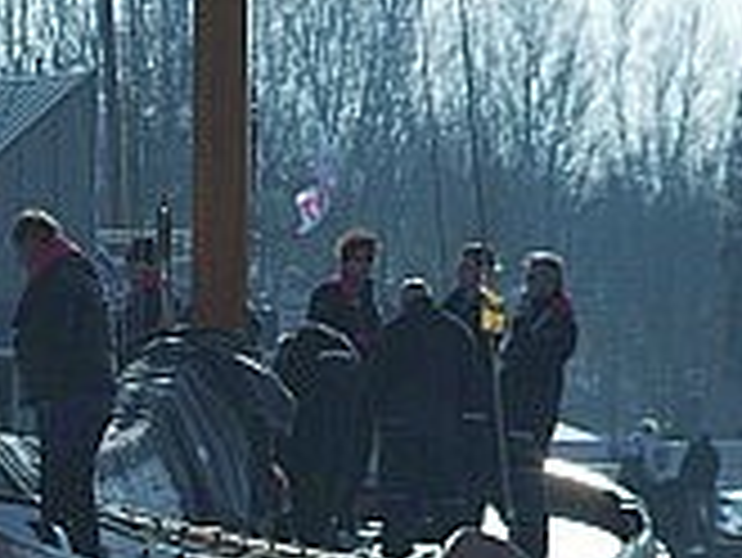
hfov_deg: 3.7
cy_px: 502
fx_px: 11412
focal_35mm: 532
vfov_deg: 2.8
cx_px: -144
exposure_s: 1/1500
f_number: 9.5
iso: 400
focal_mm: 135
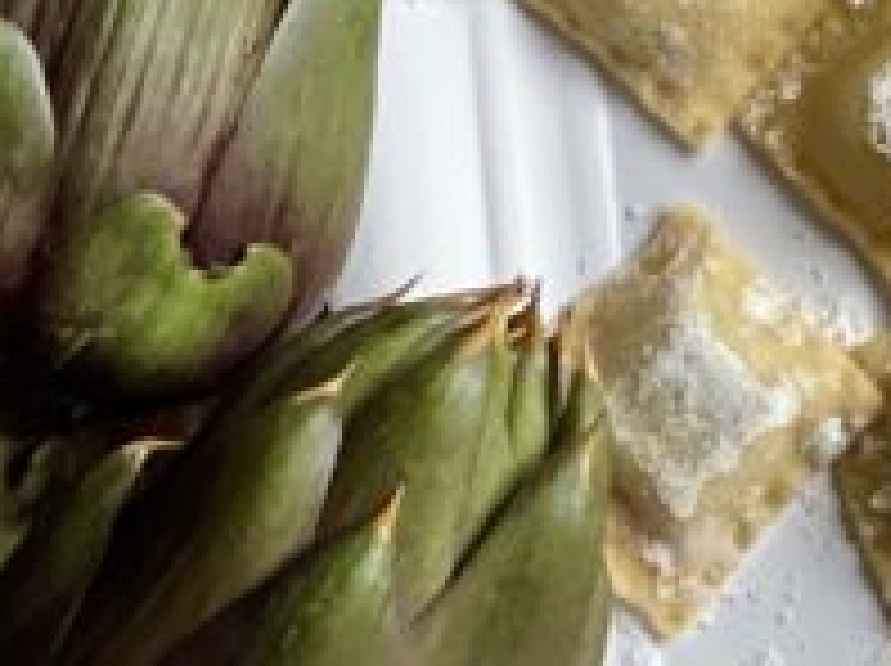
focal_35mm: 311
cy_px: 418
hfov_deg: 6.2
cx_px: 1706
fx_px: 7995
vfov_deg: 4.8
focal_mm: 7.5
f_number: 2.2
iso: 160
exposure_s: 1/121
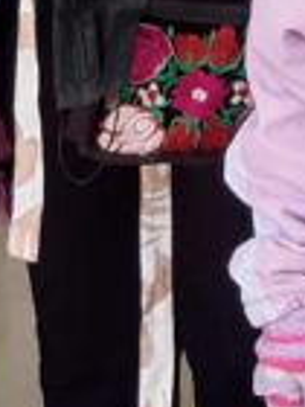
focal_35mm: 190
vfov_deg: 10.2
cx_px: 232
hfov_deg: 7.8
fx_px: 2232
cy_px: -84
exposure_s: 1/562
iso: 50
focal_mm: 4.75
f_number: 1.7
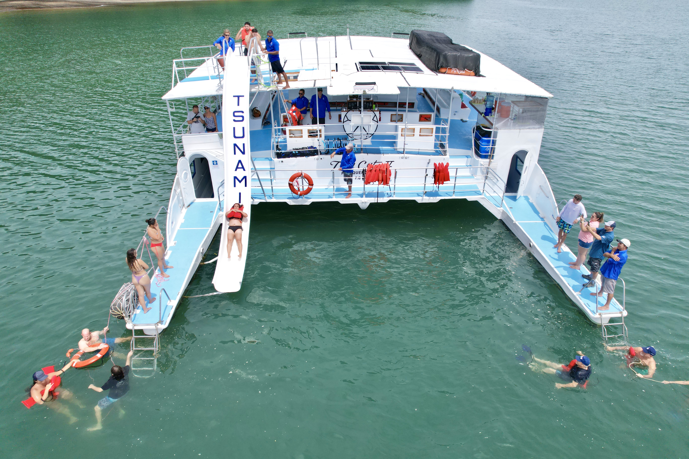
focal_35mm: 22
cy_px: 230
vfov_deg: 57.2
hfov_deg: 78.6
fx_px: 421
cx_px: 344
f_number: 2.8
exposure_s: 1/2500
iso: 120
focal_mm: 8.38
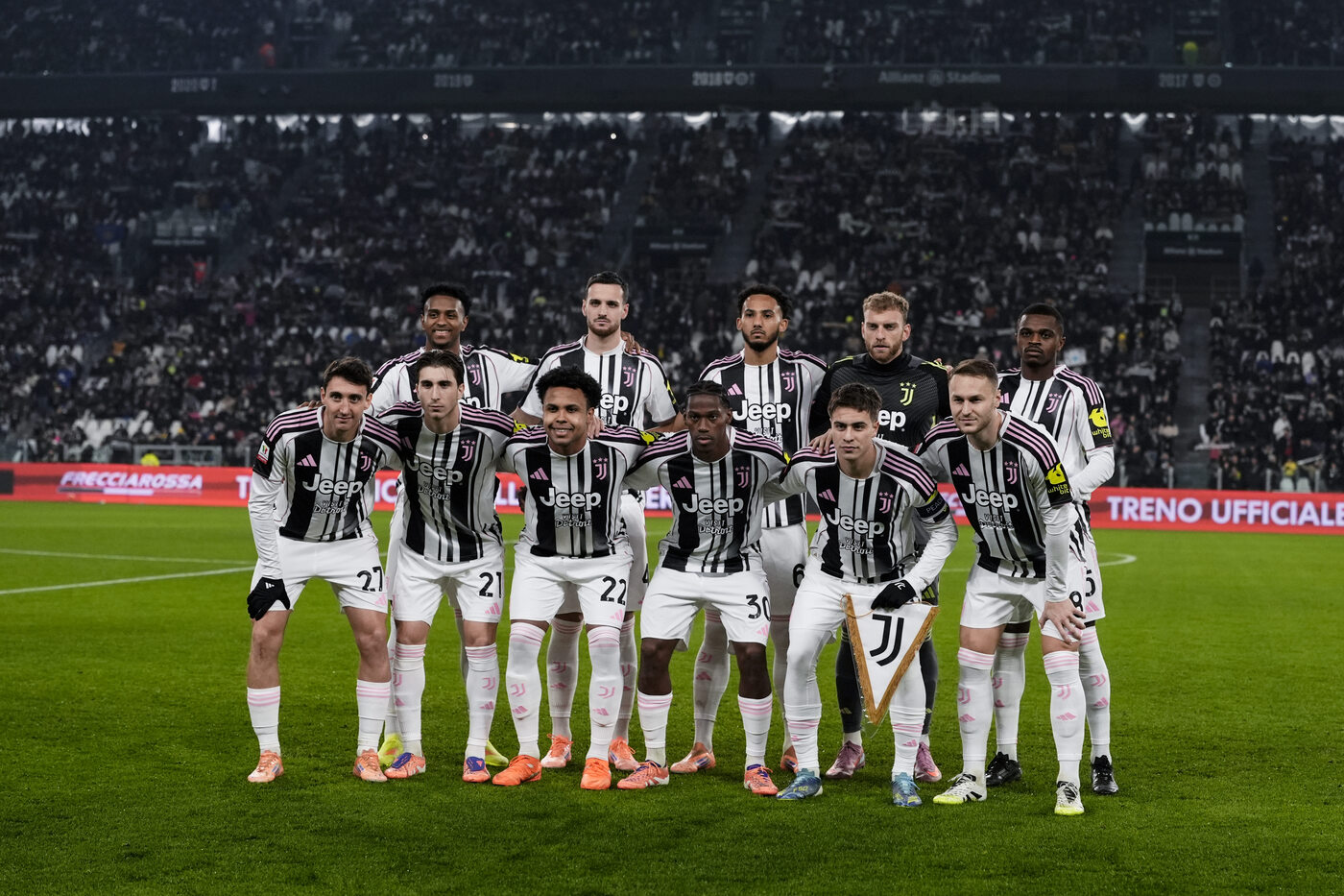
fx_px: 1866
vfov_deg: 27.0
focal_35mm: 50
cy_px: 448
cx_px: 672
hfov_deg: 39.6
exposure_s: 1/3200
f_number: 2.8
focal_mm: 50
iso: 2000
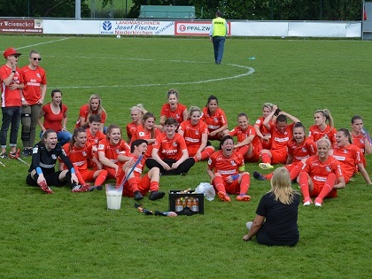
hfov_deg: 16.3
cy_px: 138
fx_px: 1300
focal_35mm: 121
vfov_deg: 12.2
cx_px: 169
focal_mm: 72
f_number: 8
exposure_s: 1/160
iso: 100
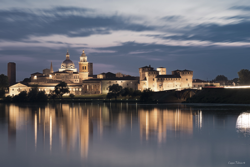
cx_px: 125
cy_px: 84
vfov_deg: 16.1
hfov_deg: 23.9
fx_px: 590
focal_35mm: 85
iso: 100
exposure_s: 30
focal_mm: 85
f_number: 7.1
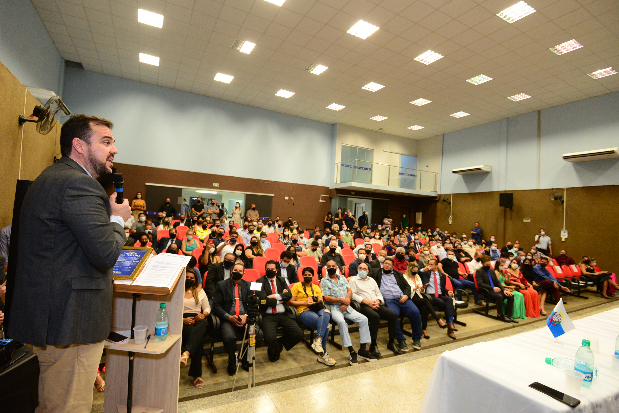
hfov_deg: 90.0
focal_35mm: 18
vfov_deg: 67.4
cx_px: 310
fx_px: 310
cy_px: 206
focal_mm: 18
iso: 3200
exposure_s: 1/125
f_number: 4.5
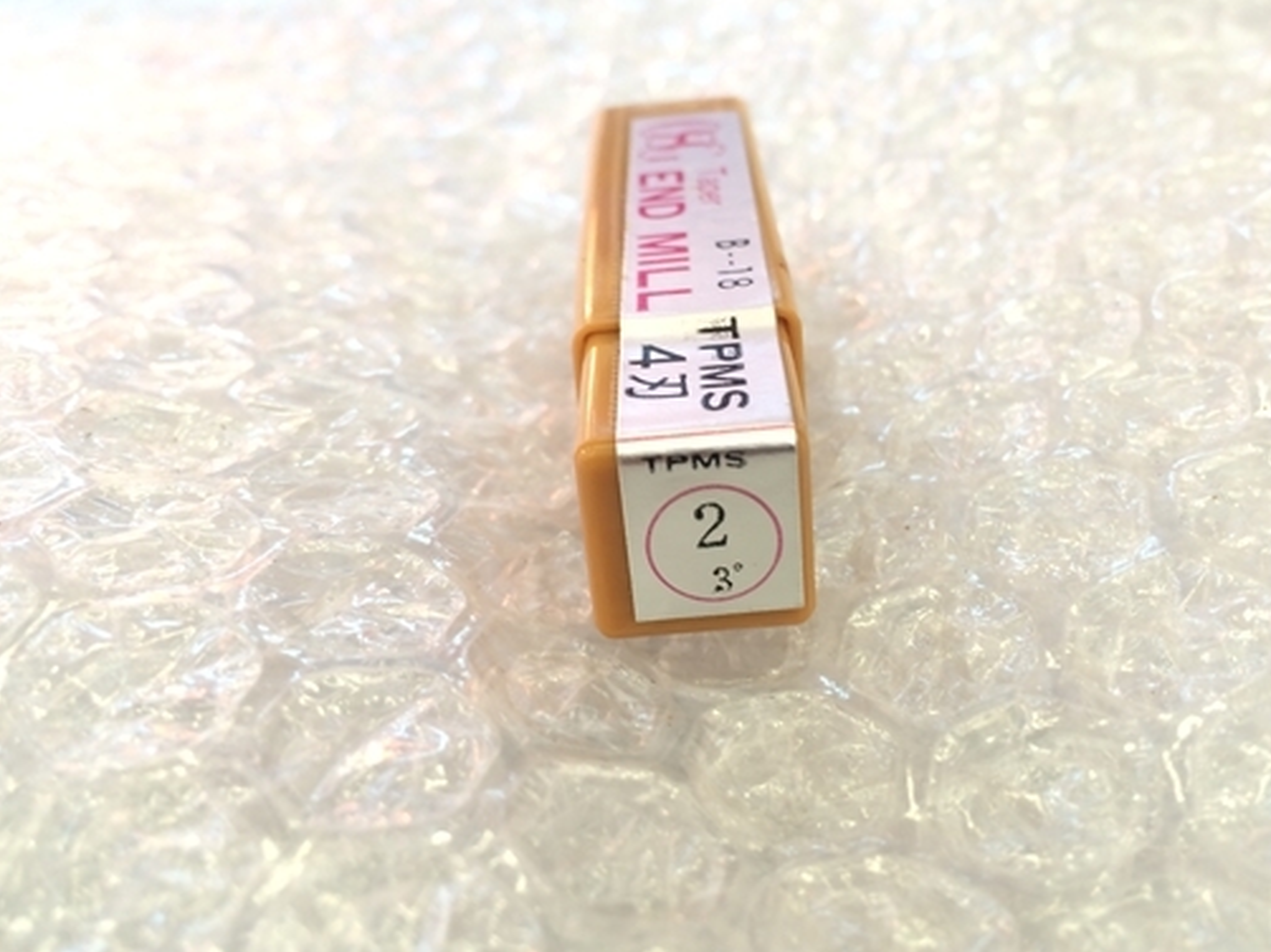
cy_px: 420
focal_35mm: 37
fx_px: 1358
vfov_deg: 38.6
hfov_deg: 50.1
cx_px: 686
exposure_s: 1/30
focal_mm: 4.15
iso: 40
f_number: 2.2
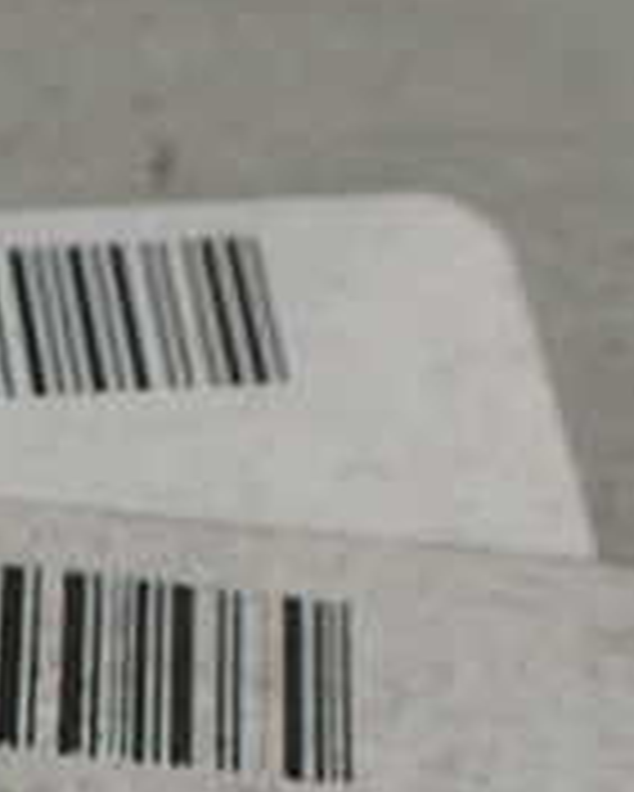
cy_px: 918
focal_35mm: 100
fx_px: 2343
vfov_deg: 18.3
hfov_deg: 14.0
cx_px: -427
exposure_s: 1/80
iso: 800
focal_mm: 5.4
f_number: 2.3
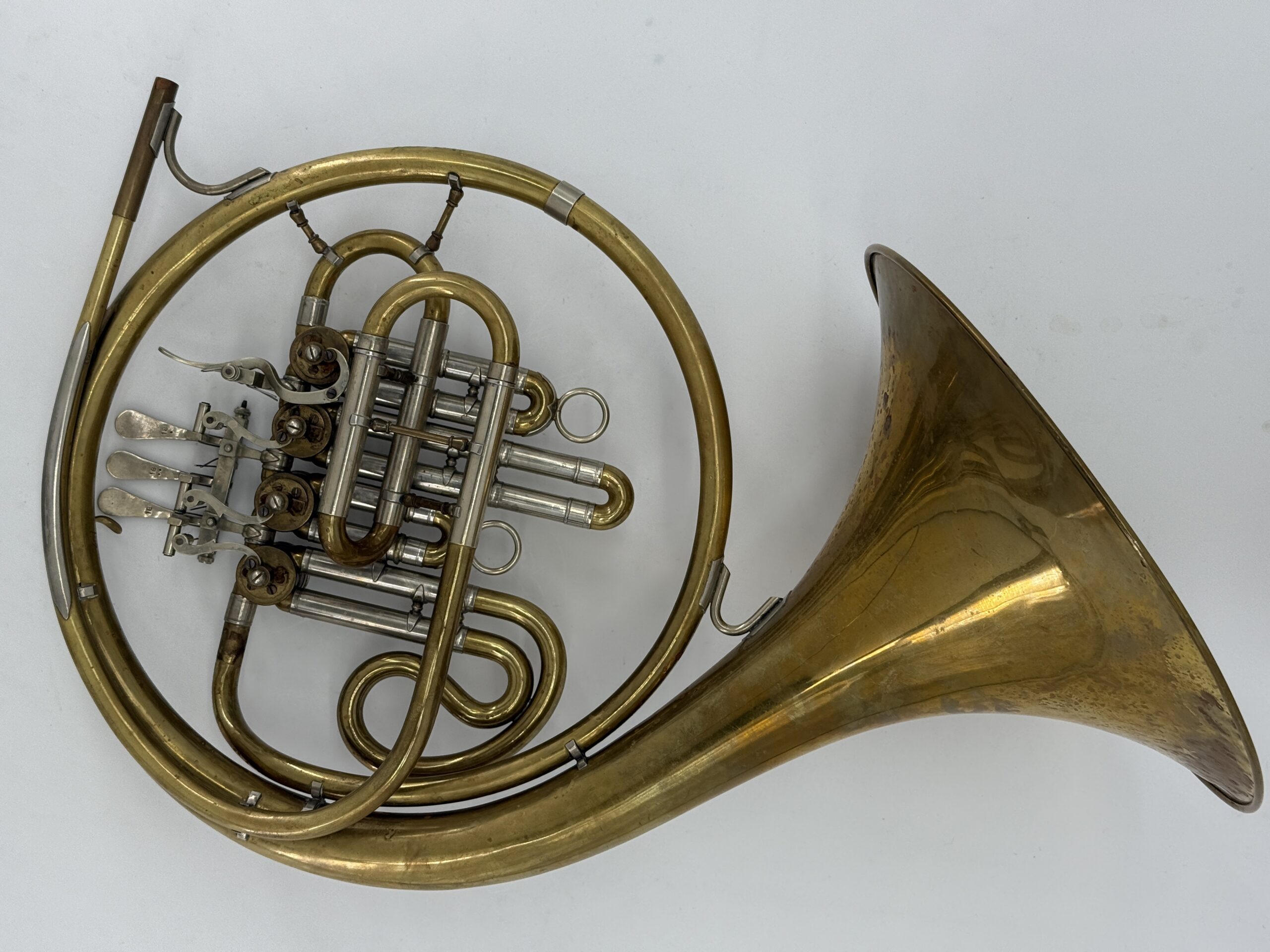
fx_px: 1761
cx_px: 635
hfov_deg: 39.7
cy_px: 476
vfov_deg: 30.3
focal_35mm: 48
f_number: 1.78
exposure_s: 1/1754
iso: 80
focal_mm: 6.76
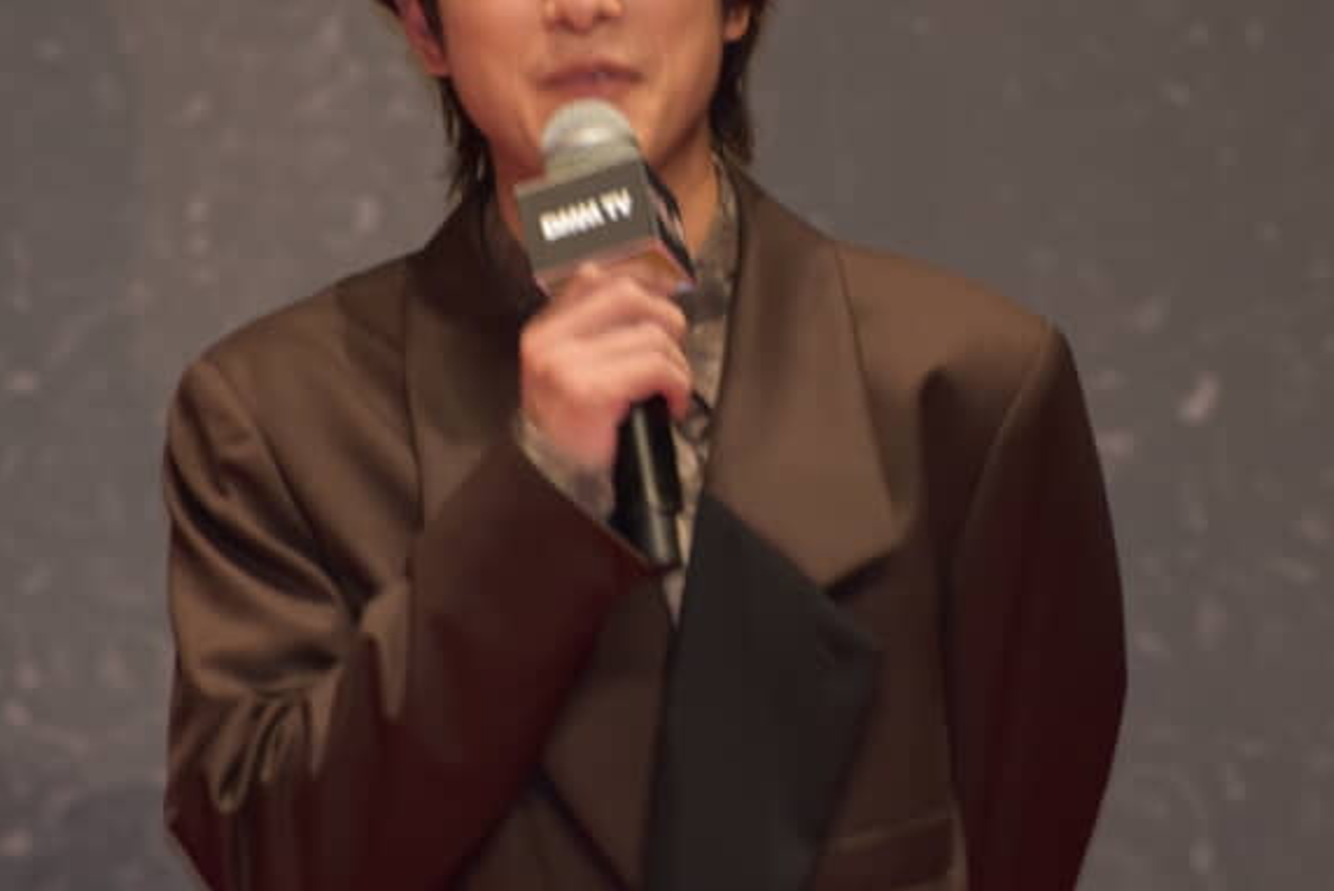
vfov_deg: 2.0
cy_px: 272
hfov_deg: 3.0
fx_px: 25877
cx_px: 816
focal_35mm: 698
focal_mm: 260
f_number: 6.3
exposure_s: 1/60
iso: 800
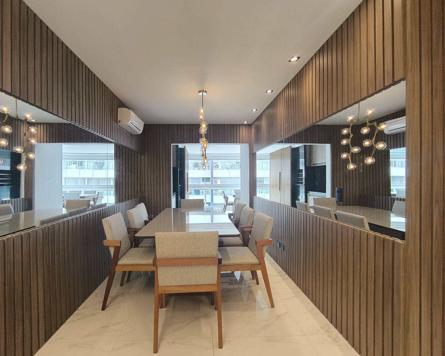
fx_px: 224
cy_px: 178
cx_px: 210
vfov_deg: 77.0
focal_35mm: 17
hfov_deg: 89.6
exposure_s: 1/60
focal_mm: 1.65
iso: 64
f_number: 2.2
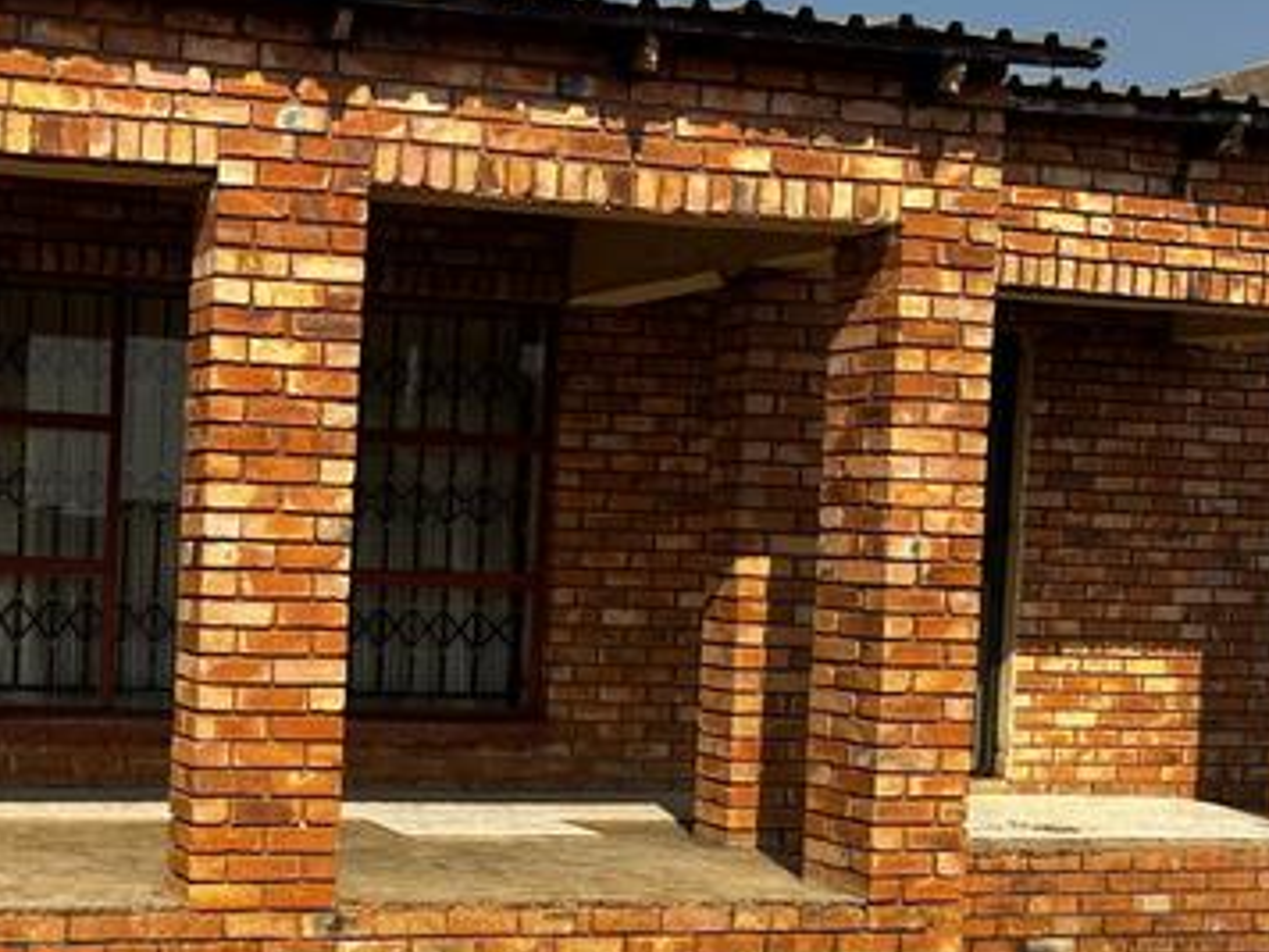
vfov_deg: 26.9
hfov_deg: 33.5
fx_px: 1980
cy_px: 628
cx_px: 103
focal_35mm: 54
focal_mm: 6.86
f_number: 1.78
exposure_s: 1/5000
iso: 80
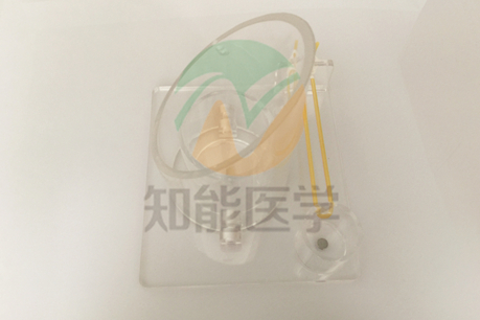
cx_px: 241
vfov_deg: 42.2
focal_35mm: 31
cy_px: 139
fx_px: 413
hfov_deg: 60.3
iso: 40
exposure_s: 1/17
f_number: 2.2
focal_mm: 4.15
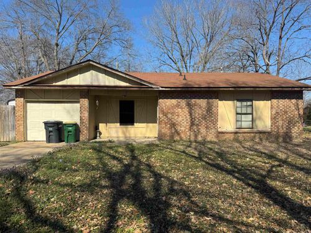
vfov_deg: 56.8
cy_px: 116
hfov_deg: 71.6
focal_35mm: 24
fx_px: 216
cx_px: 156
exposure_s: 1/3597
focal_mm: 6.76
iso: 80
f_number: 1.78
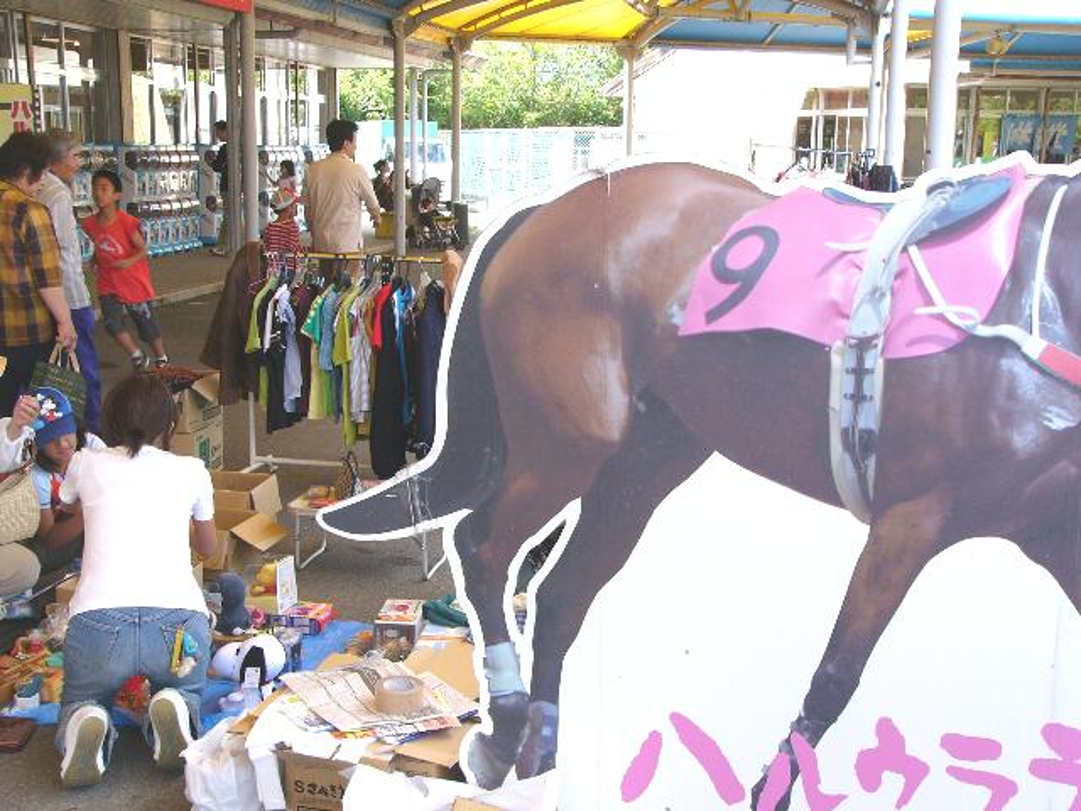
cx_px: 540
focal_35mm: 45
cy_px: 406
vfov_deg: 32.2
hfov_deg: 42.1
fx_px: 1405
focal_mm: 7.6
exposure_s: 1/80
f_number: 2.8
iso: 50
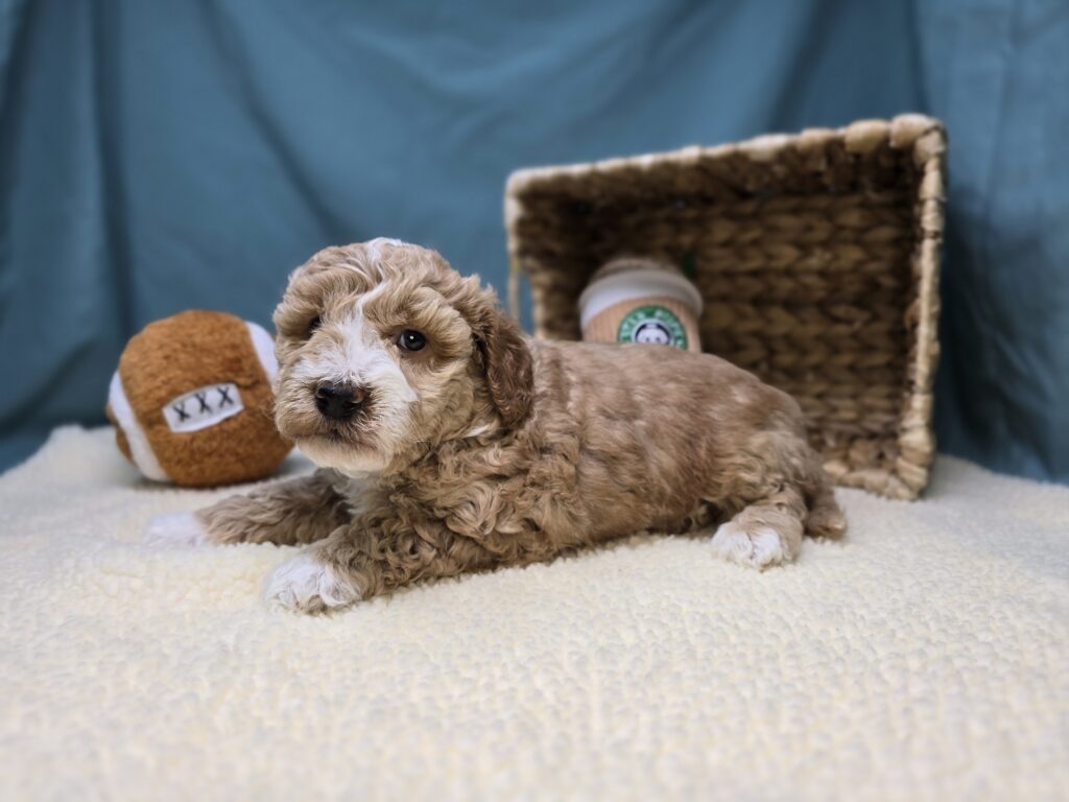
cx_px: 534
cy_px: 401
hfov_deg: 73.9
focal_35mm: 23
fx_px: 710
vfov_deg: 58.9
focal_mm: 6.3
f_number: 1.7
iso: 40
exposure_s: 1/120
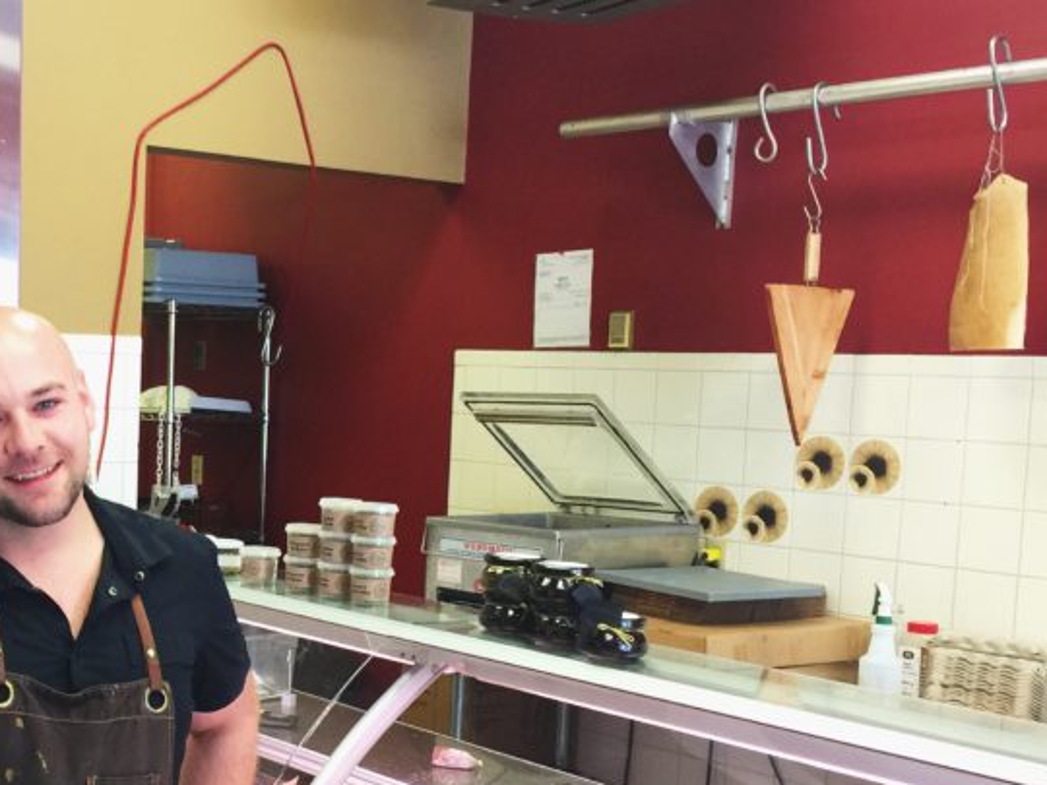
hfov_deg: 33.7
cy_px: 527
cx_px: 178
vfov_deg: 26.4
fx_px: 1664
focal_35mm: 55
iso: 50
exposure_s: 1/15
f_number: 2.2
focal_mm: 4.15
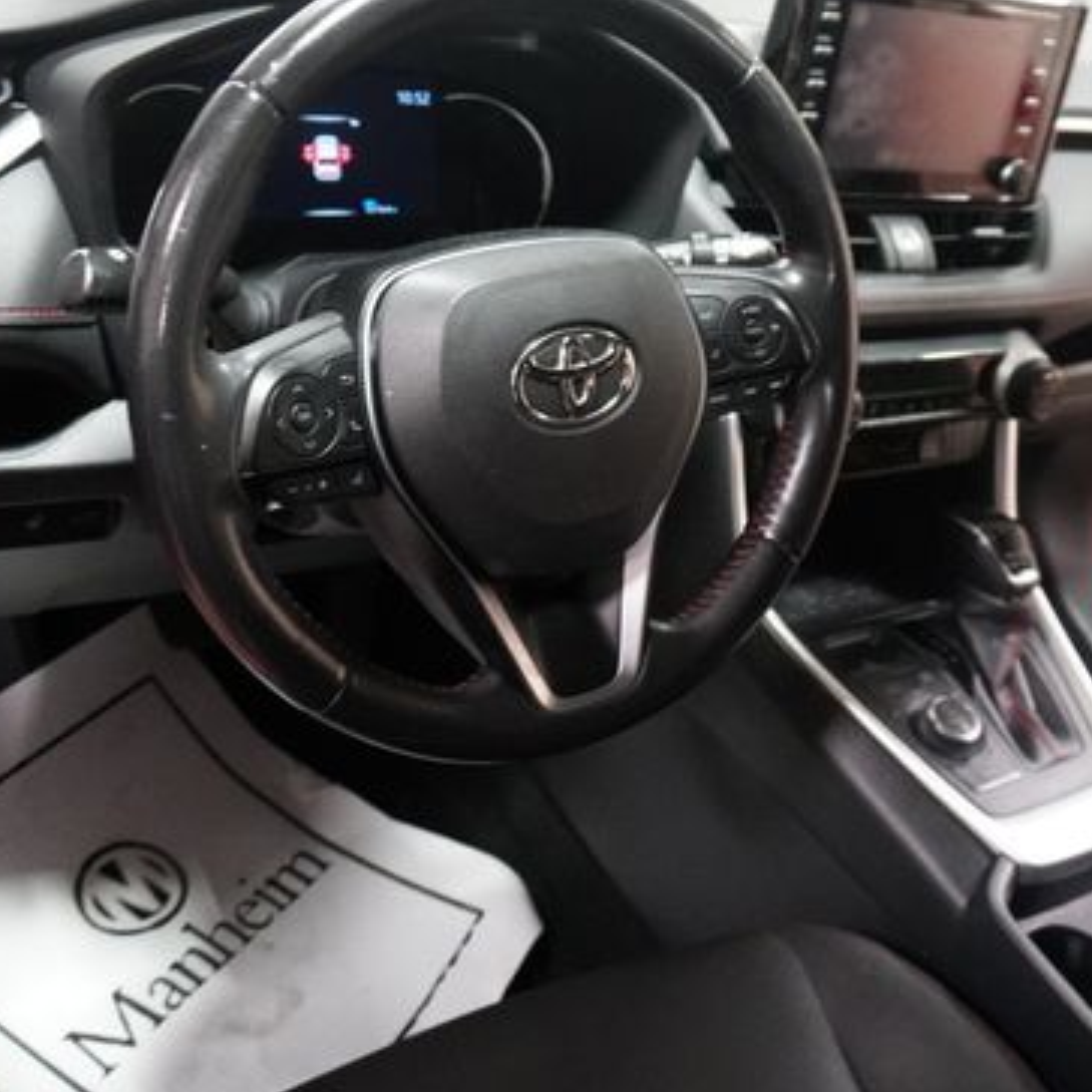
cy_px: 486
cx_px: 587
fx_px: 1285
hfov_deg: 46.0
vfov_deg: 46.0
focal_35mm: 36
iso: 6400
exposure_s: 1/60
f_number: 3.5
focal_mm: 16
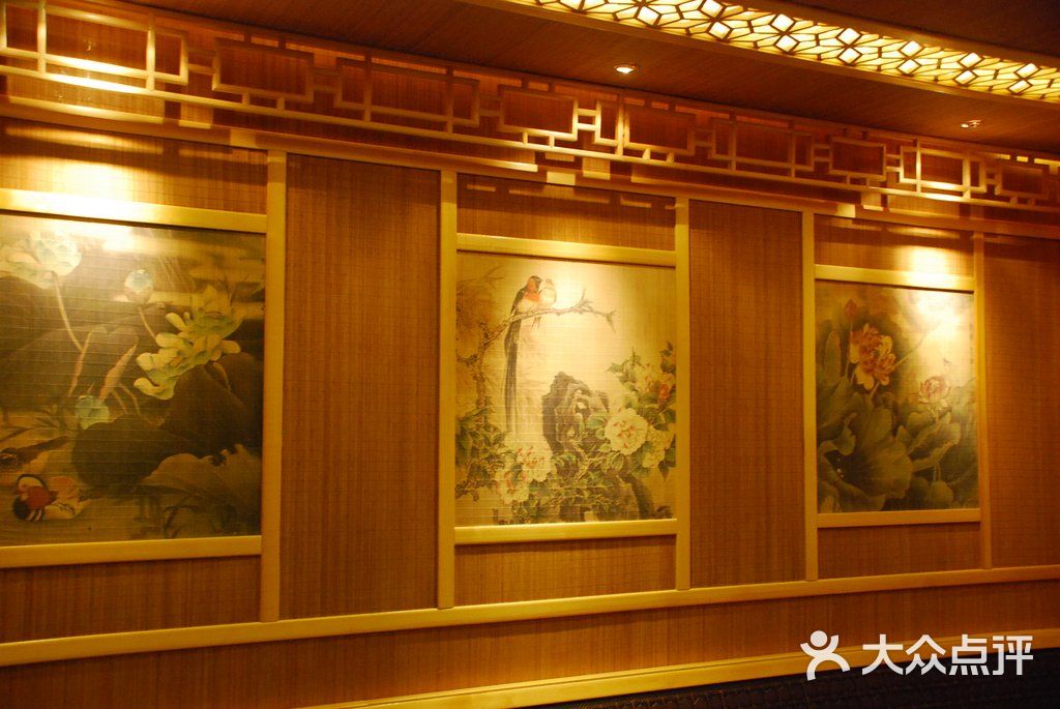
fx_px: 1149
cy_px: 354
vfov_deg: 34.3
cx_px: 530
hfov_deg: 49.5
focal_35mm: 39
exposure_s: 1/15
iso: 1250
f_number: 4
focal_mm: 26
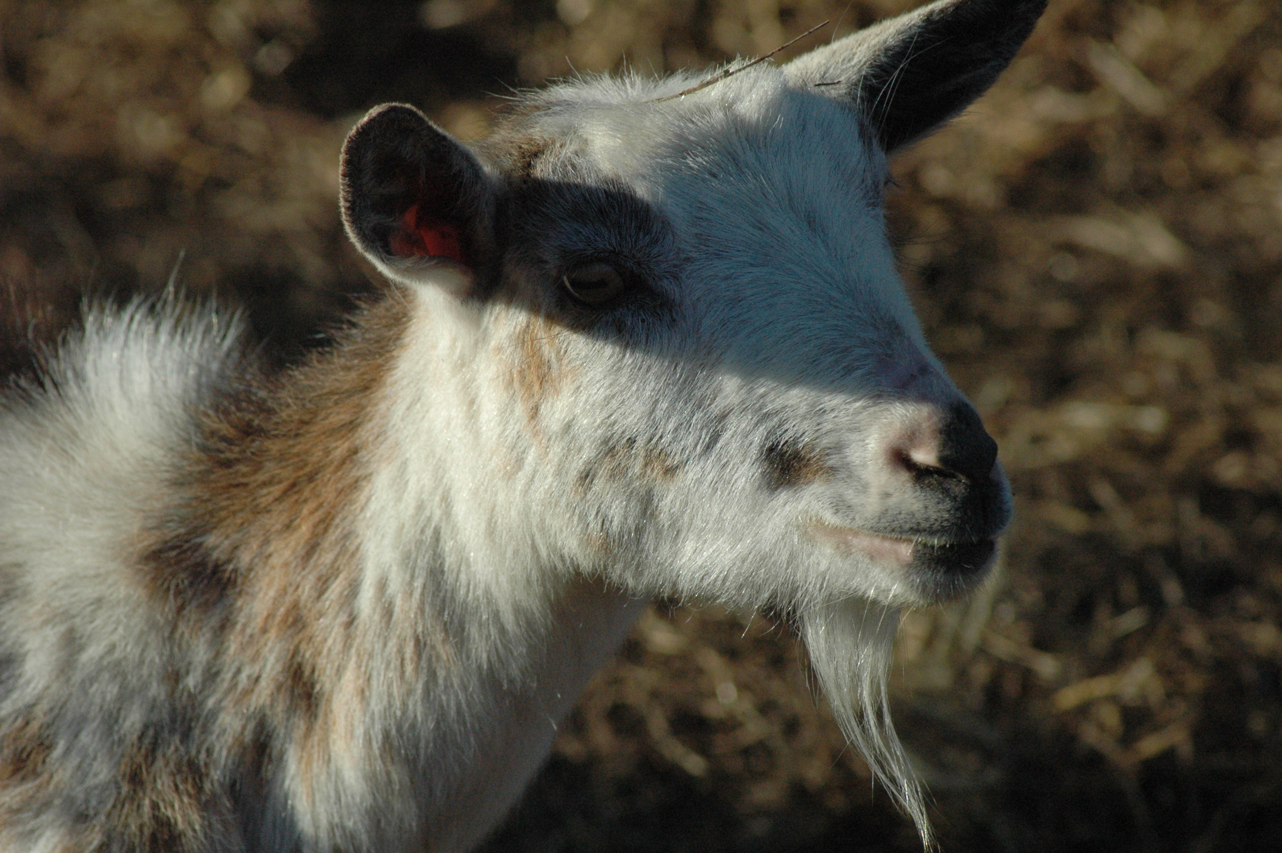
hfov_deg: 6.9
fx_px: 10674
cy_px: 426
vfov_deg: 4.6
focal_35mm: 300
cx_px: 641
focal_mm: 200
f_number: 10
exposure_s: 1/1600
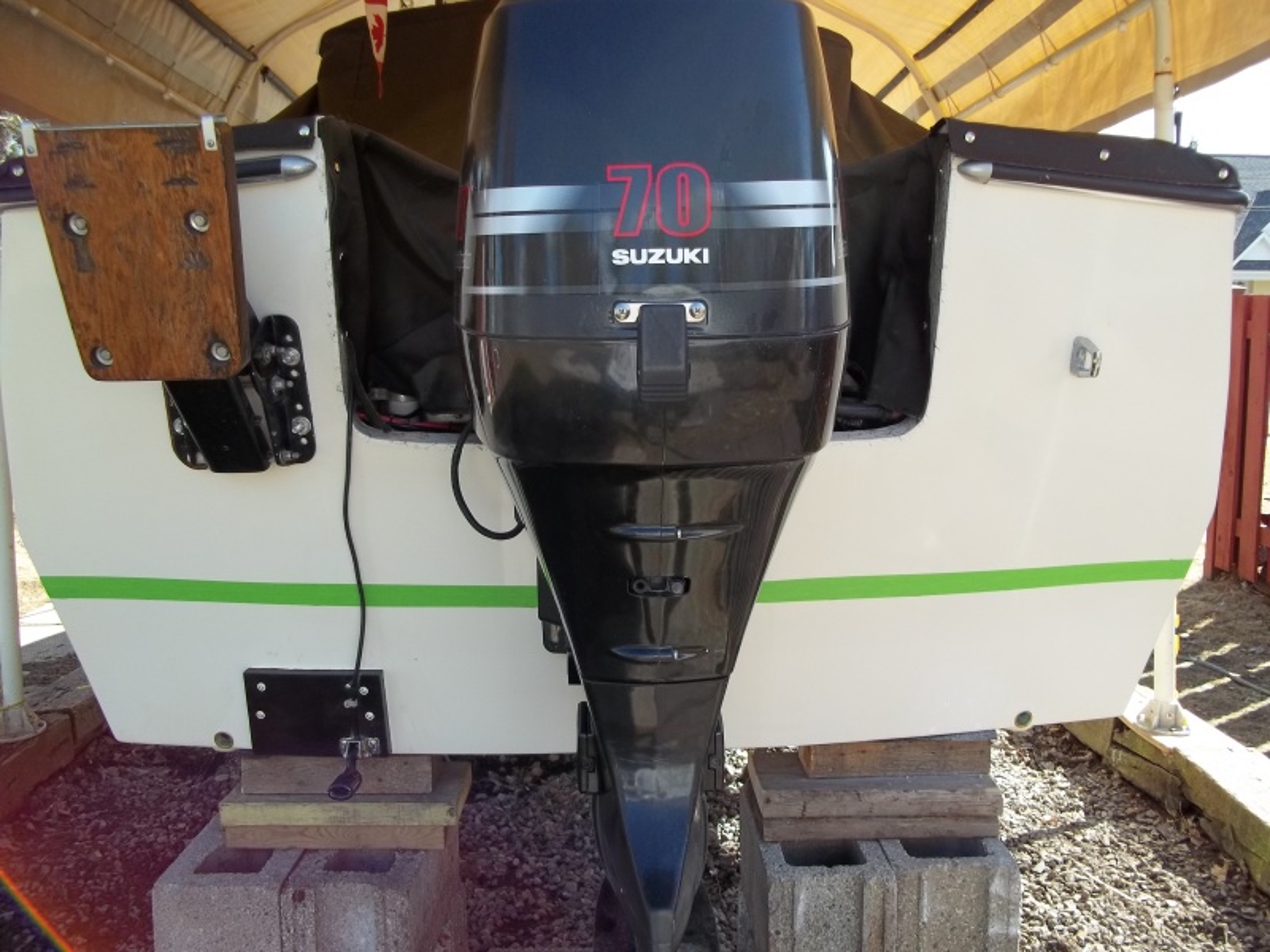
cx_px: 635
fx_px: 1174
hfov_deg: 56.8
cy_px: 476
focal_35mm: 32
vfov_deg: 44.2
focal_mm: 5.7
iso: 64
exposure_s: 1/250
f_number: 2.9
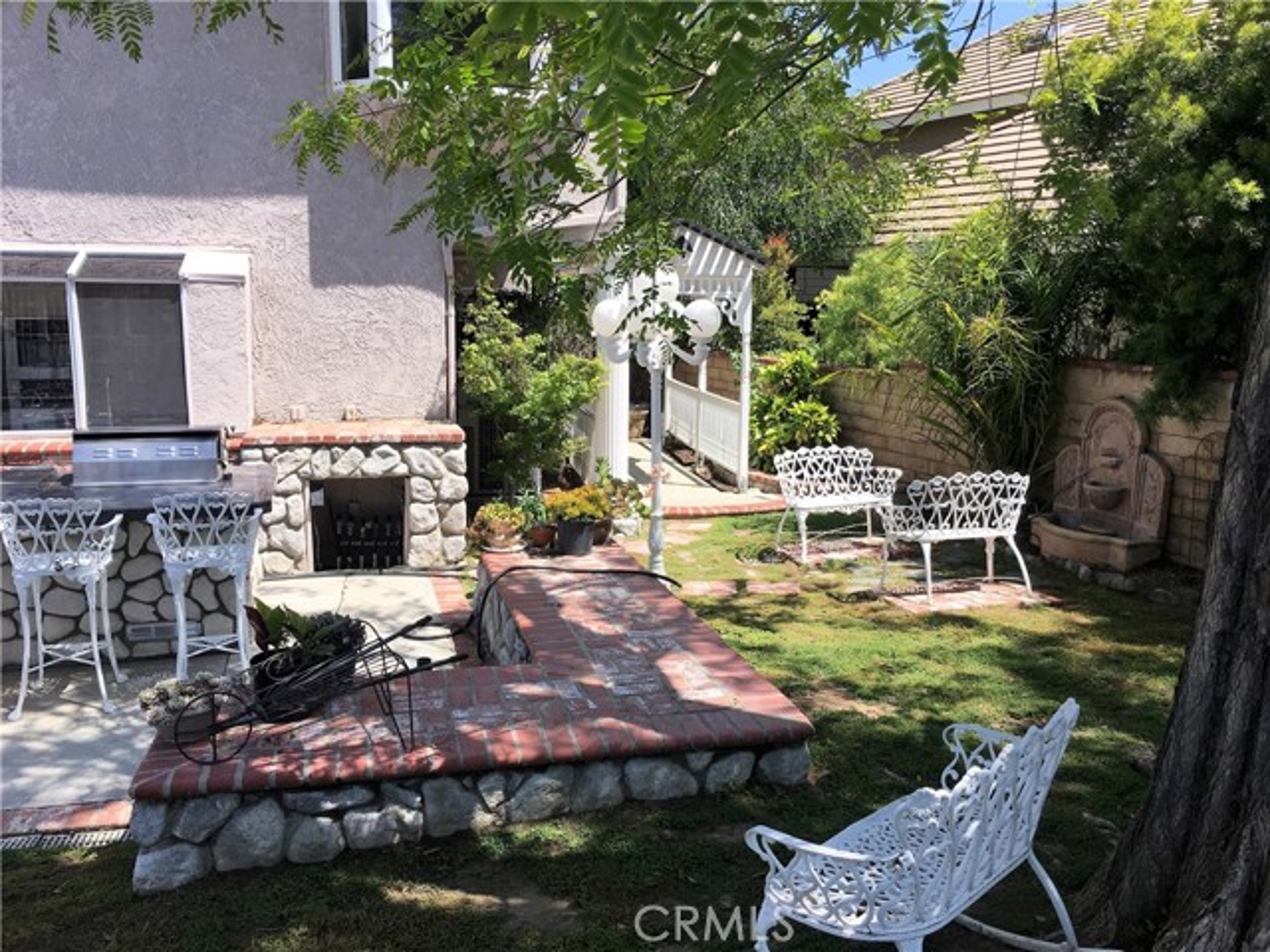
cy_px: 476
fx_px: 1064
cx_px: 635
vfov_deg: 48.2
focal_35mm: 29
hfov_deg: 61.7
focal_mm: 4.15
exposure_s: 1/1350
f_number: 2.2
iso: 32
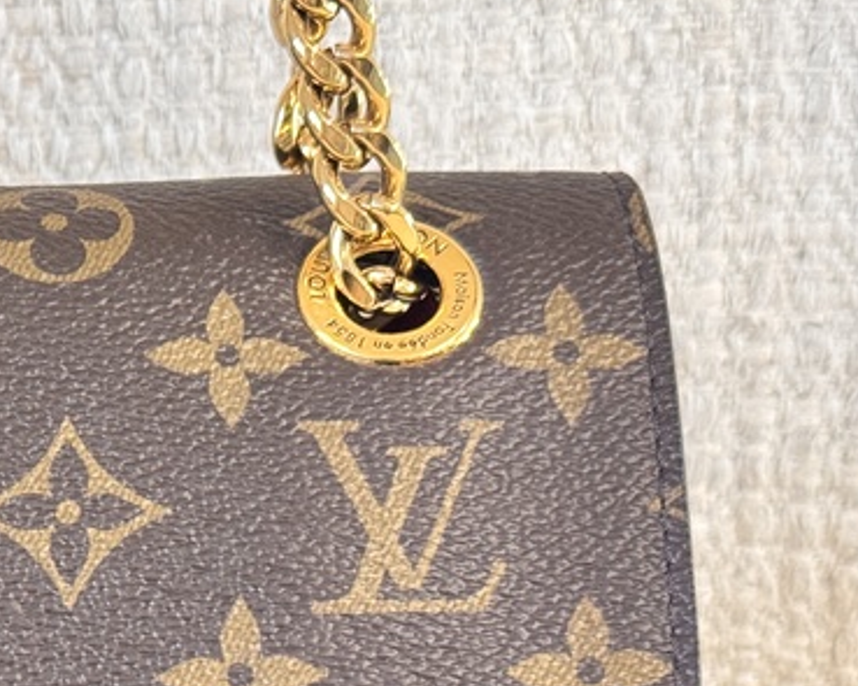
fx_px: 3250
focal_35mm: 128
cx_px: -265
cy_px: 779
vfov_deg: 11.8
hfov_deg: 14.4
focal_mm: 6.76
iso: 250
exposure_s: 1/36
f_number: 1.78
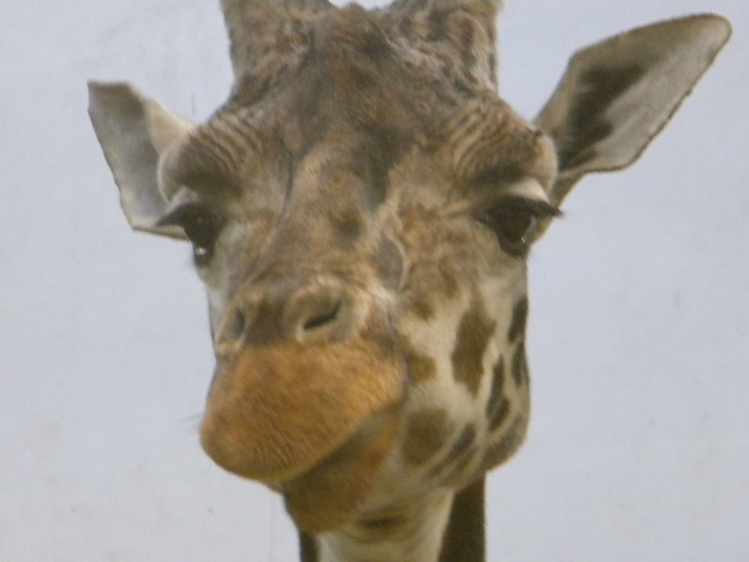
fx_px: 4890
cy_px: 281
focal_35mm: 226
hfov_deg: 8.8
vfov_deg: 6.6
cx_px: 374
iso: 800
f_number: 5.4
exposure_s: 1/56.8
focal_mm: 41
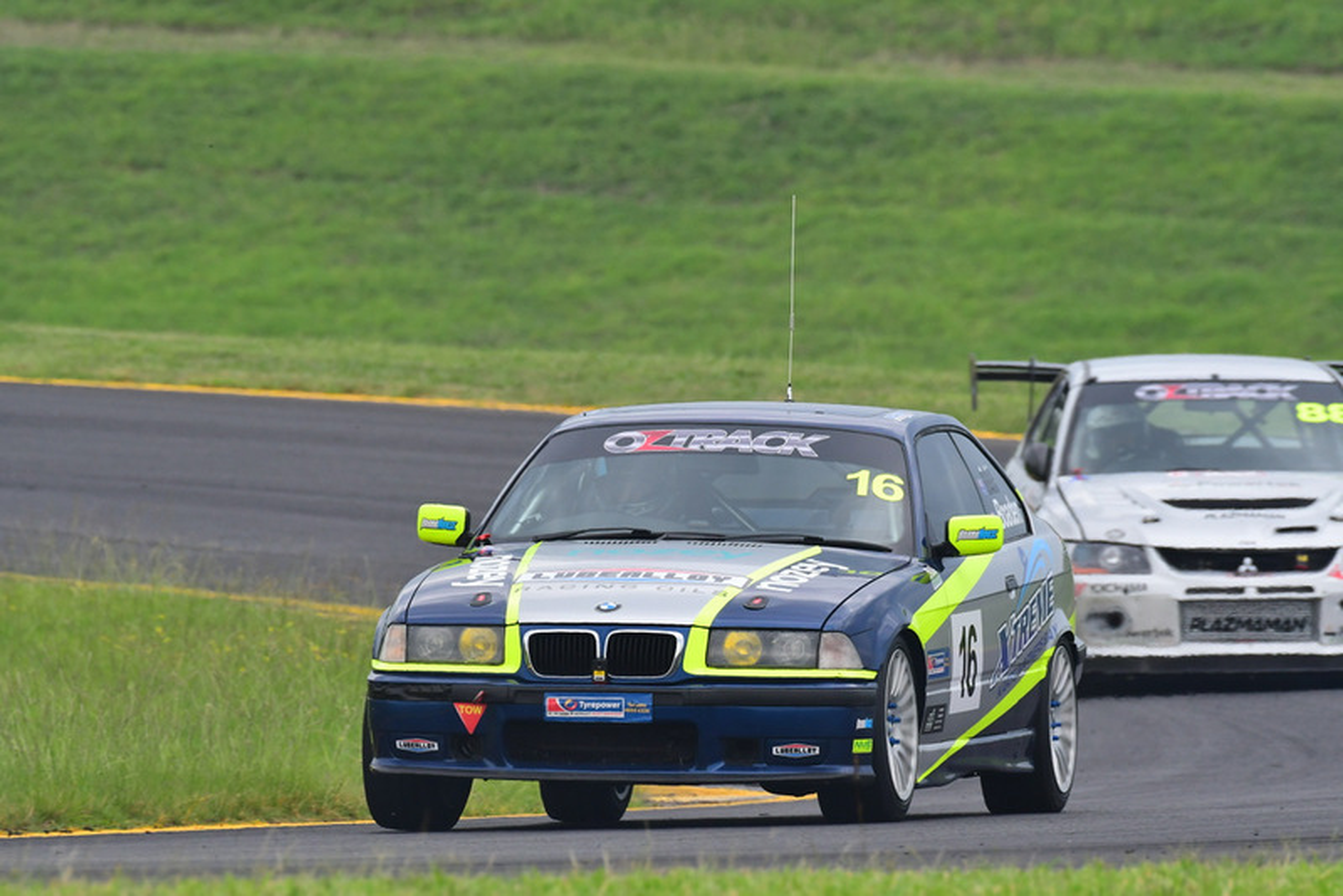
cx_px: 672
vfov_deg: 2.2
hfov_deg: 3.3
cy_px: 448
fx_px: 23510
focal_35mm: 630
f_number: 10
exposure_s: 1/640
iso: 1000
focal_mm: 420
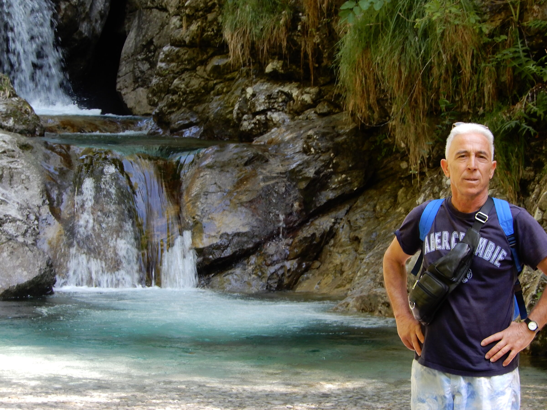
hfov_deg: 14.6
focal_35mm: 135
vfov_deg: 11.0
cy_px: 205
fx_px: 2133
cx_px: 274
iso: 220
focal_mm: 24.1
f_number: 5
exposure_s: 1/60
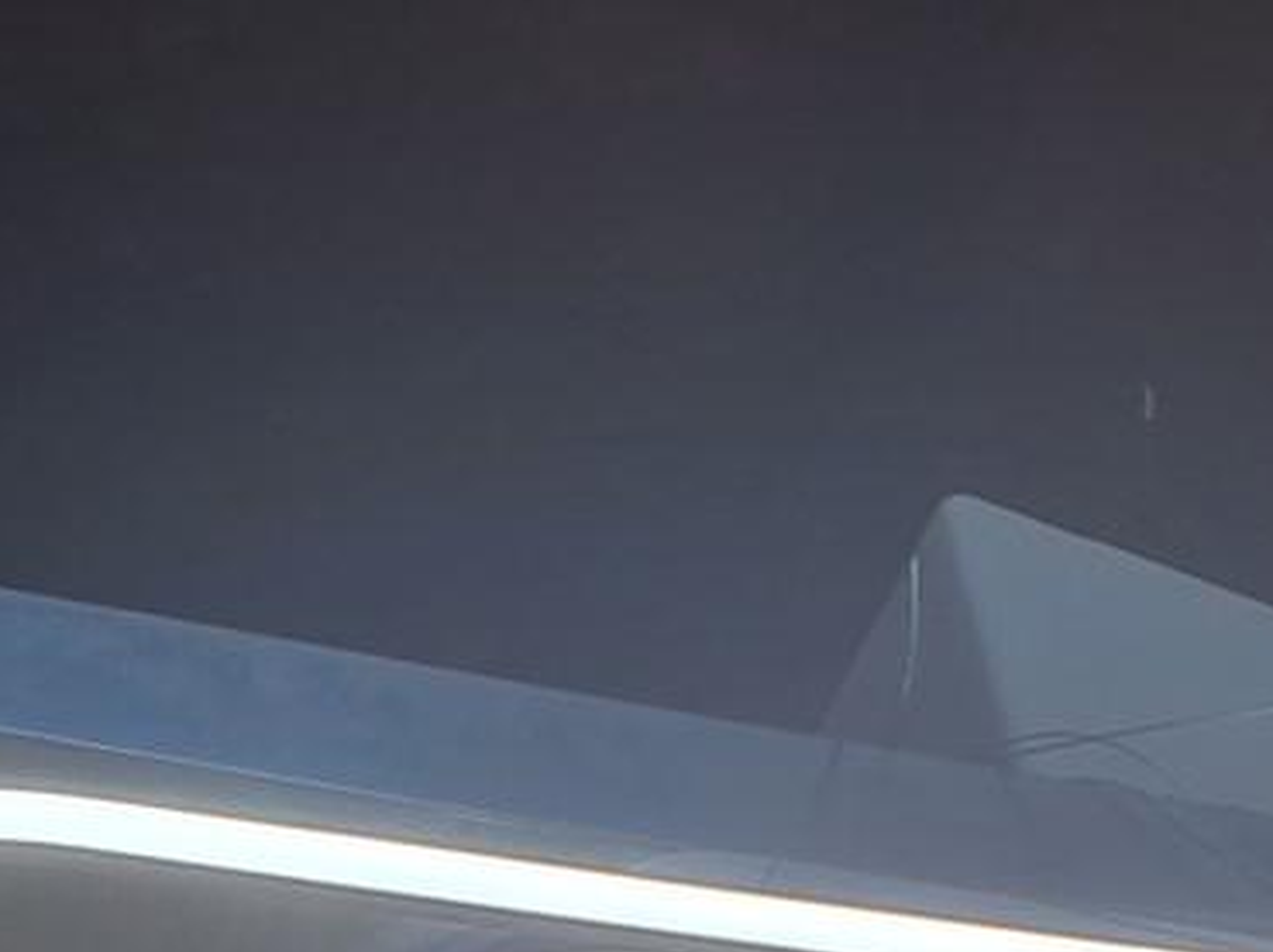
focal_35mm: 90
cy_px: 1481
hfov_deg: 21.8
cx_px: 760
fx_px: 3308
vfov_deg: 15.0
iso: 50
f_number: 2.4
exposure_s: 1/145
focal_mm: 4.3
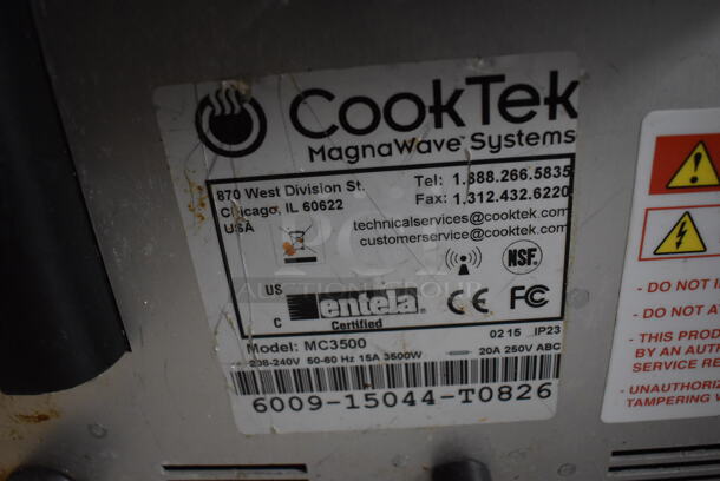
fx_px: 631
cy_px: 240
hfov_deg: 59.4
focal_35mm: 32
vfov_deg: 41.8
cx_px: 360
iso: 2800
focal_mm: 21
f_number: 4
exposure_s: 1/60
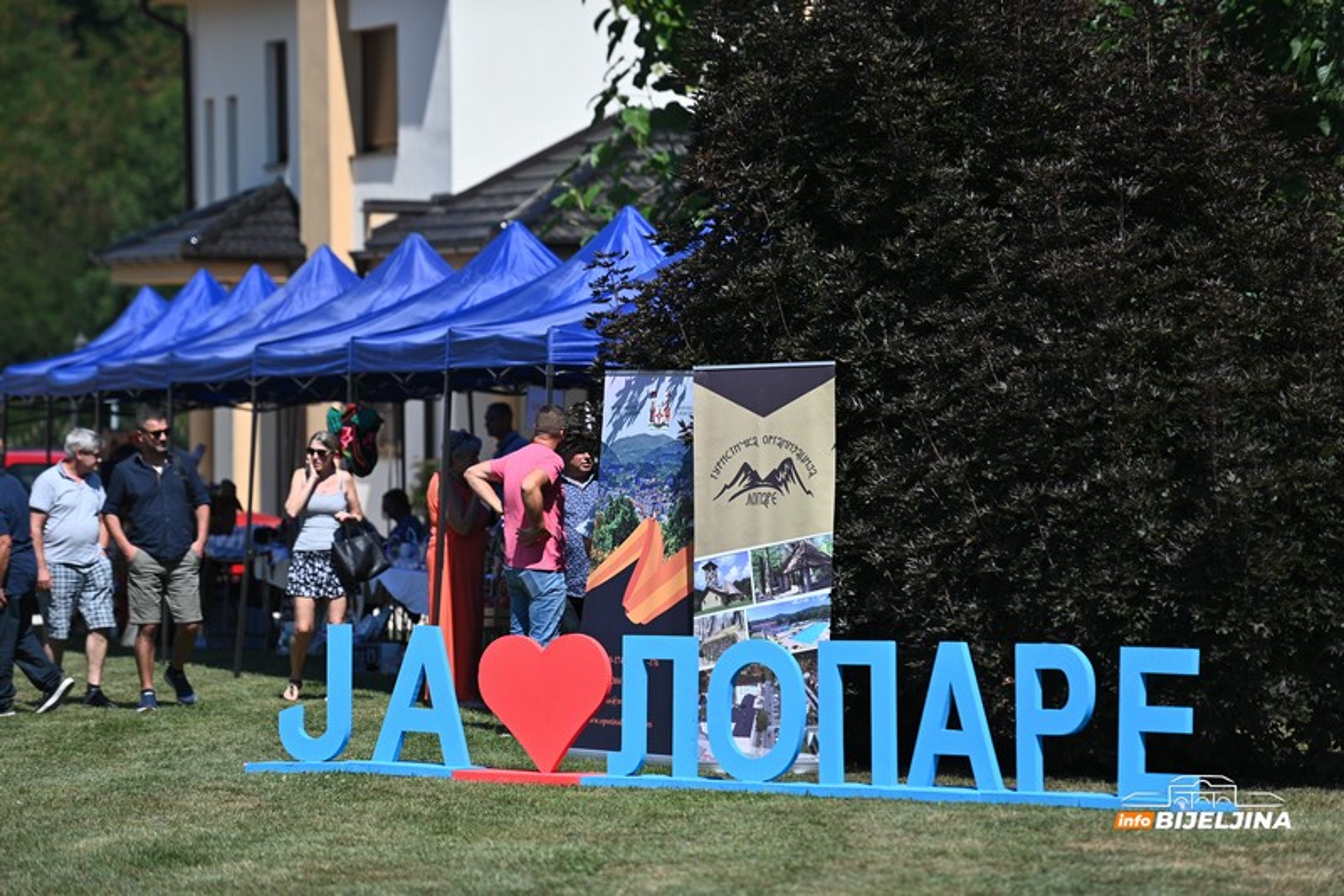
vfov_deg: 7.6
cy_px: 448
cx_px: 672
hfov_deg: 11.4
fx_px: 6718
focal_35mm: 180
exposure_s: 1/8000
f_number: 2.8
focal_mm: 180
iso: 250
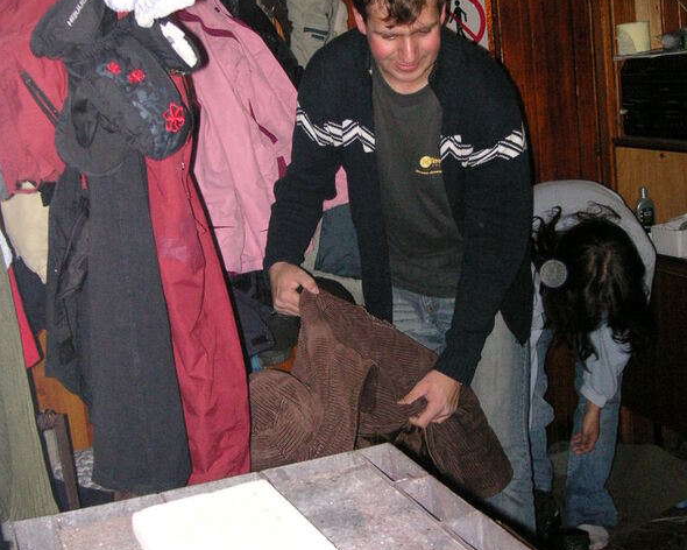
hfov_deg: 38.0
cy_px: 199
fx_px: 996
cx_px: 348
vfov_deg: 30.7
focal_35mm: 49
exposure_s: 1/45
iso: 160
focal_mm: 6.1
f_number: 2.8
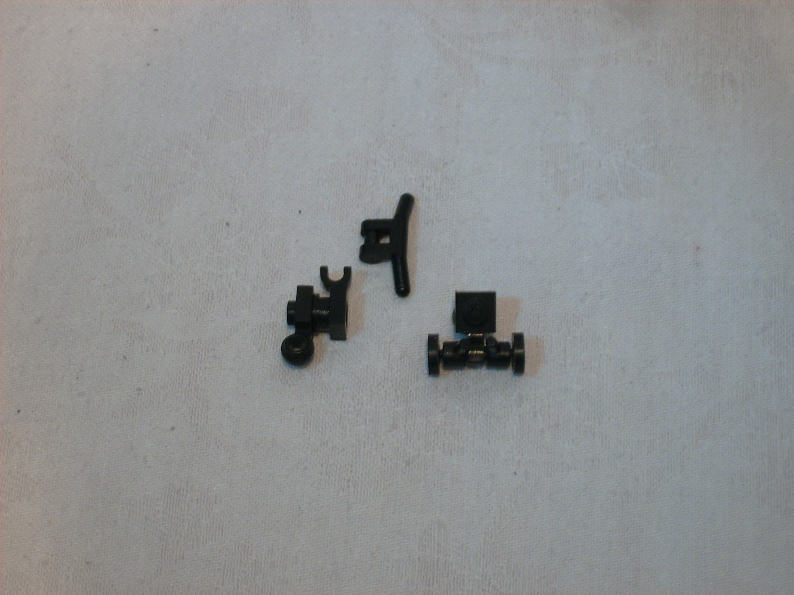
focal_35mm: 103
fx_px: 2363
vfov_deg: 14.4
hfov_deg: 19.1
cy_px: 298
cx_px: 397
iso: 50
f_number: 4.9
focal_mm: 17.14
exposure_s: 1/7
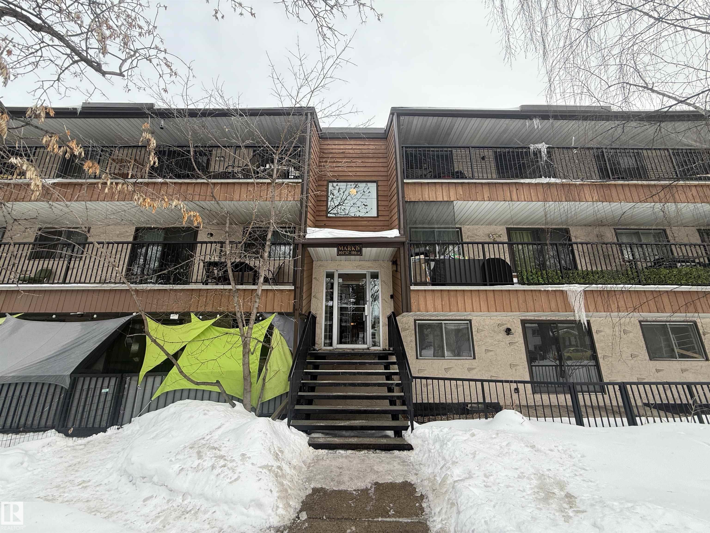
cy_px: 266
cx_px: 355
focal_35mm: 14
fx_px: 287
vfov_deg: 85.7
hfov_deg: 102.1
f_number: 2.2
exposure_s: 1/179
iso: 50
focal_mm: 2.22
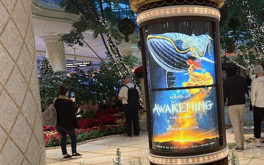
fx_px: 331
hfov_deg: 42.2
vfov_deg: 27.9
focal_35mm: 46
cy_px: 105
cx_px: 196
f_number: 1.78
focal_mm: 6.76
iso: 250
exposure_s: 1/60
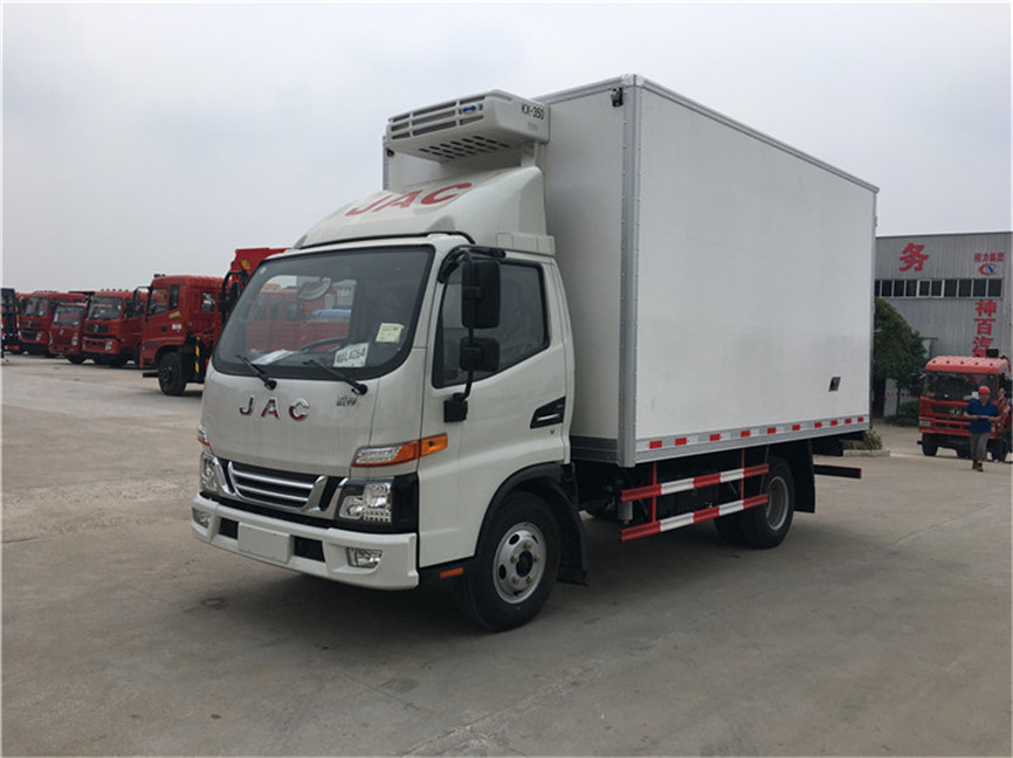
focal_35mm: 29
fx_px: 848
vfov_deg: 48.2
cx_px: 506
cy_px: 379
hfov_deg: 61.7
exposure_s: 1/1709
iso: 25
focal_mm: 4.15
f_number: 2.2
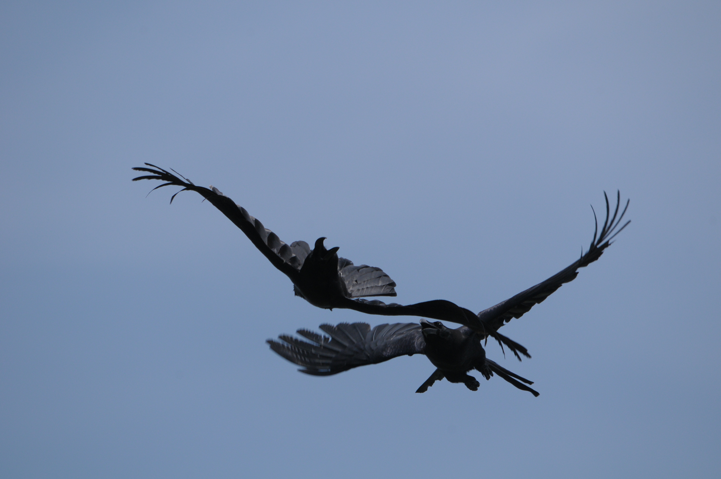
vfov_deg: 1.8
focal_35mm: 750
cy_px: 240
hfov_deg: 2.8
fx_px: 15002
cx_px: 360
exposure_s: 1/2000
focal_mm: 500
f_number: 10
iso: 500
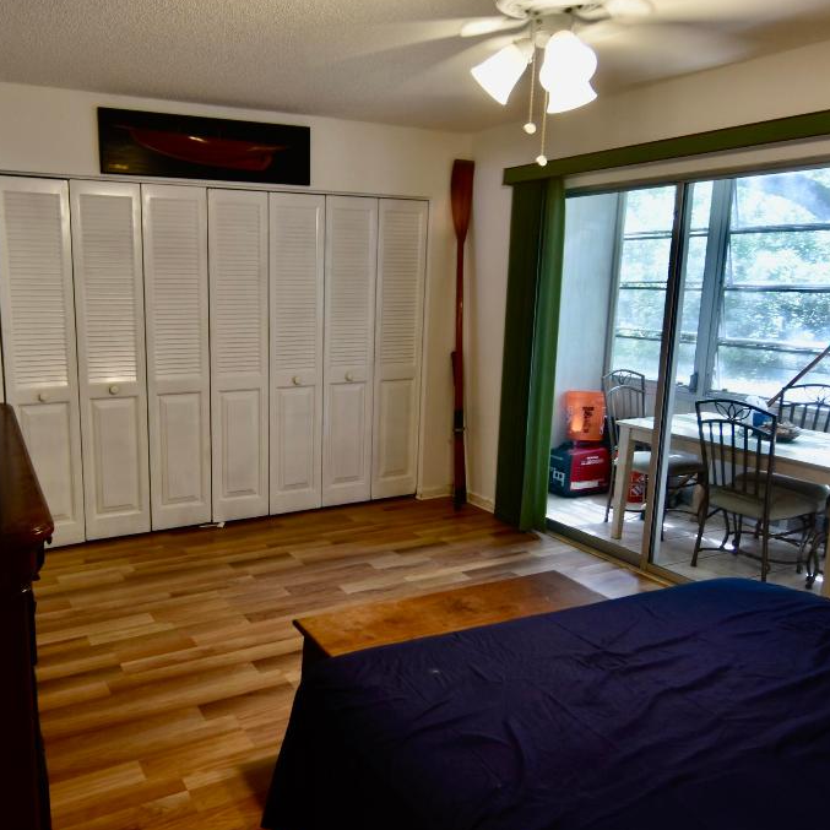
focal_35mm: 26
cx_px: 305
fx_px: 705
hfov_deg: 60.0
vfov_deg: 60.9
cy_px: 416
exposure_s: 1/20
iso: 110
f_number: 4
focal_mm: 12
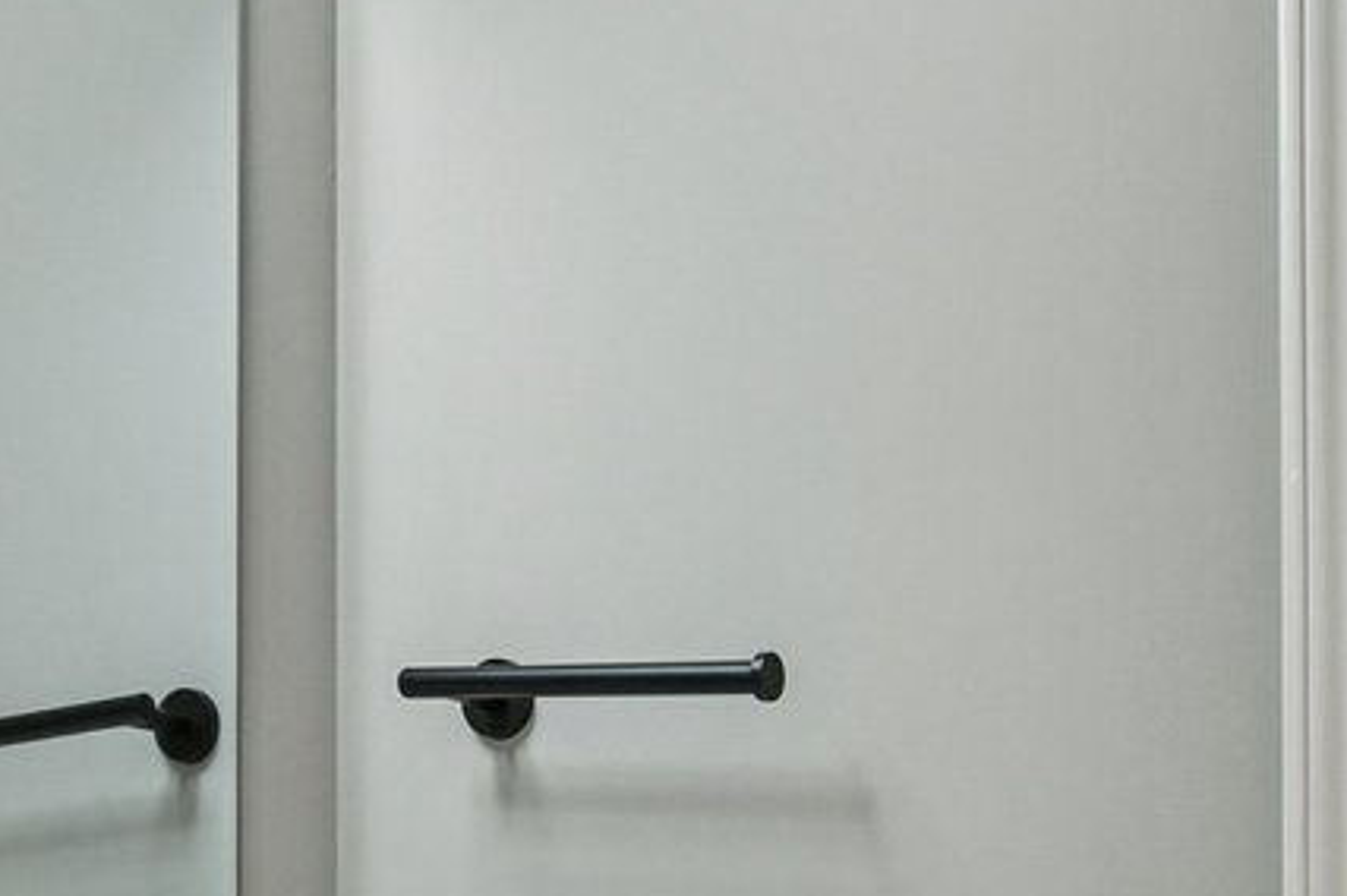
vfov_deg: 17.9
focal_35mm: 72
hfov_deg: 28.0
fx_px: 2692
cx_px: 852
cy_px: 1103
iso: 100
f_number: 8
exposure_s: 1/20
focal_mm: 15
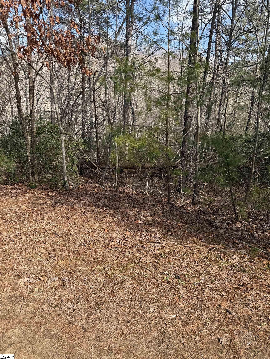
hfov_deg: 56.8
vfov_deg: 71.6
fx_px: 250
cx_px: 135
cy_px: 180
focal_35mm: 24
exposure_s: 1/1522
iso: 80
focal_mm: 6.76
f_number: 1.78
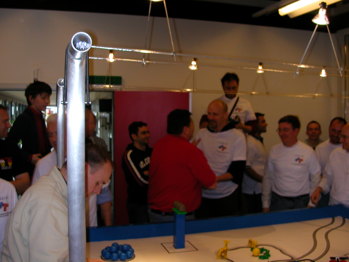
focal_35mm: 38
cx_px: 177
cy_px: 128
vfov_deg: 37.7
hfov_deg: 49.0
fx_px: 383
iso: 100
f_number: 2.7
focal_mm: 5.6
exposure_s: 1/59.9
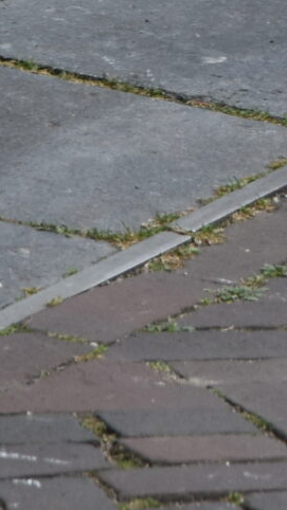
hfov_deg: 1.4
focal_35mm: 876
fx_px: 11853
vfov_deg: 2.5
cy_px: -316
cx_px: 1082
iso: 280
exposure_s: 1/250
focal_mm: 105
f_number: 8
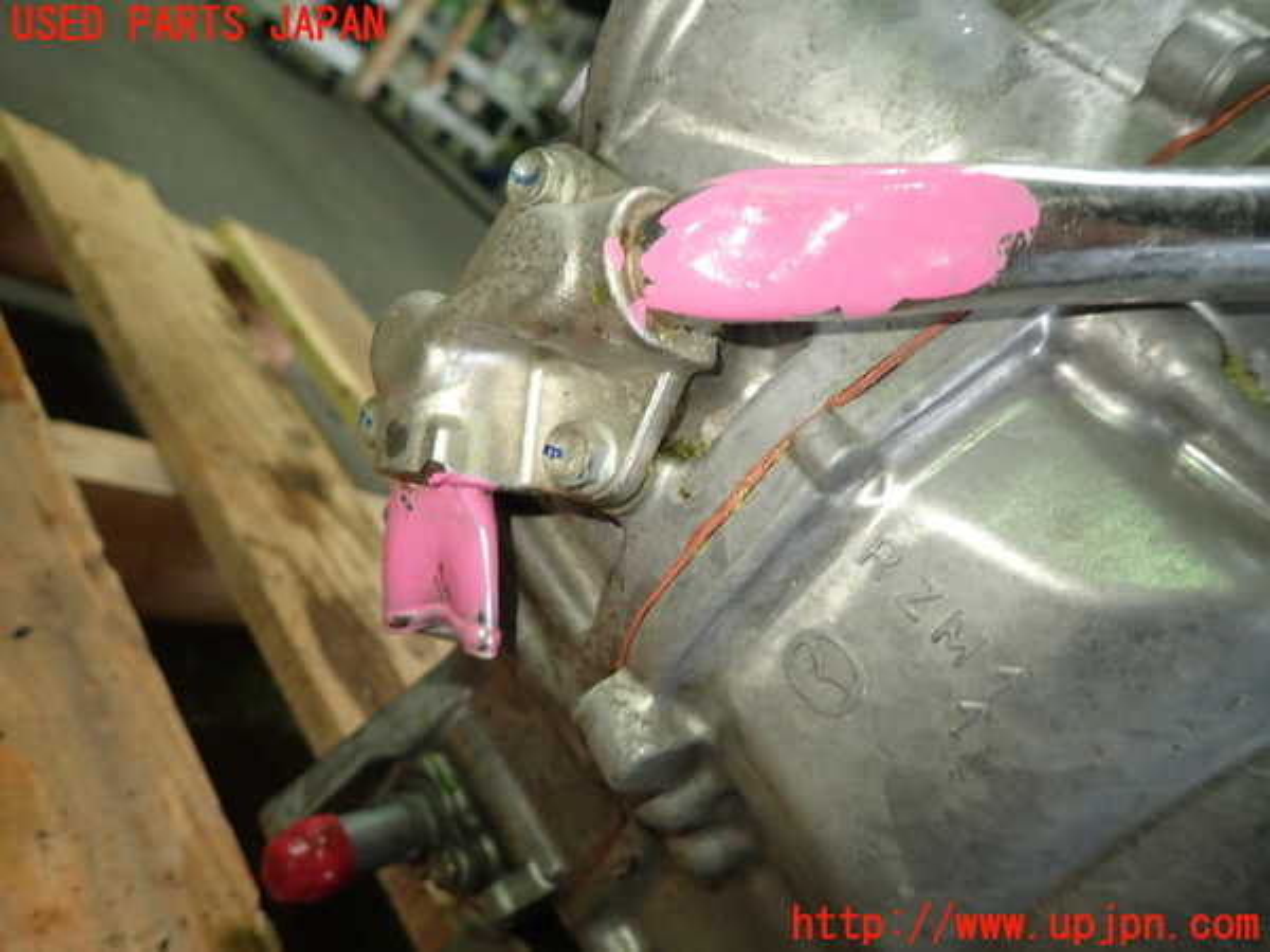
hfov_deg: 69.4
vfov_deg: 54.9
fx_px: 917
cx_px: 635
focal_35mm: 25
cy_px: 476
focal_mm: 4.5
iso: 200
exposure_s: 1/40
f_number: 2
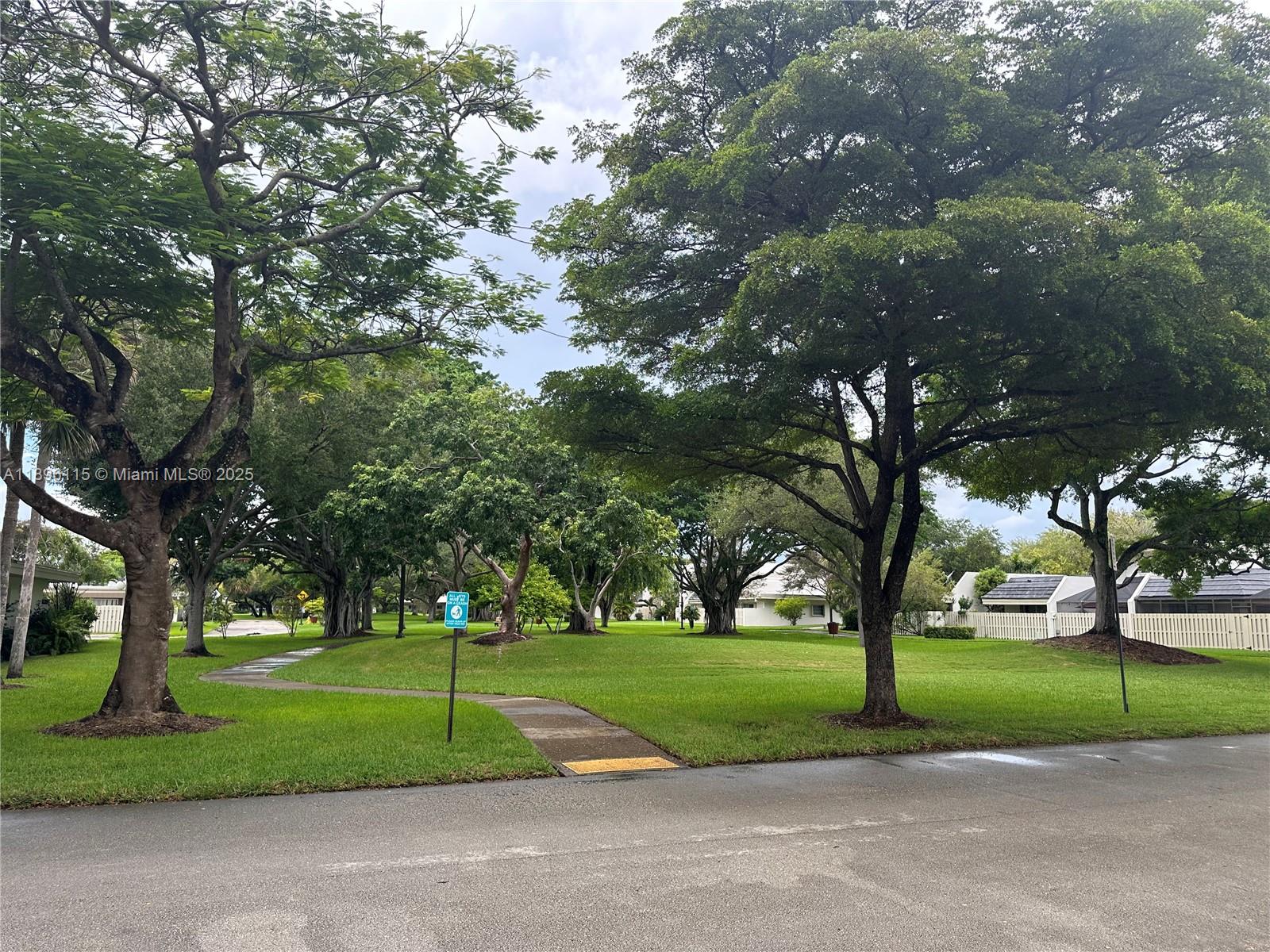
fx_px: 881
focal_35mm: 24
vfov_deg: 56.8
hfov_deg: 71.6
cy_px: 476
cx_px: 635
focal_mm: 6.86
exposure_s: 1/650
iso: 80
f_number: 1.78
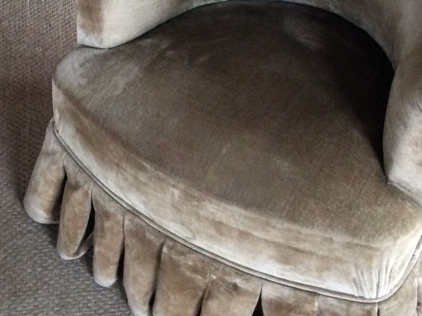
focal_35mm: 73
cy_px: 44
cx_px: 198
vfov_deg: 19.8
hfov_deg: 26.7
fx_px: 889
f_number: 2.4
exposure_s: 1/25
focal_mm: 3.3
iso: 320
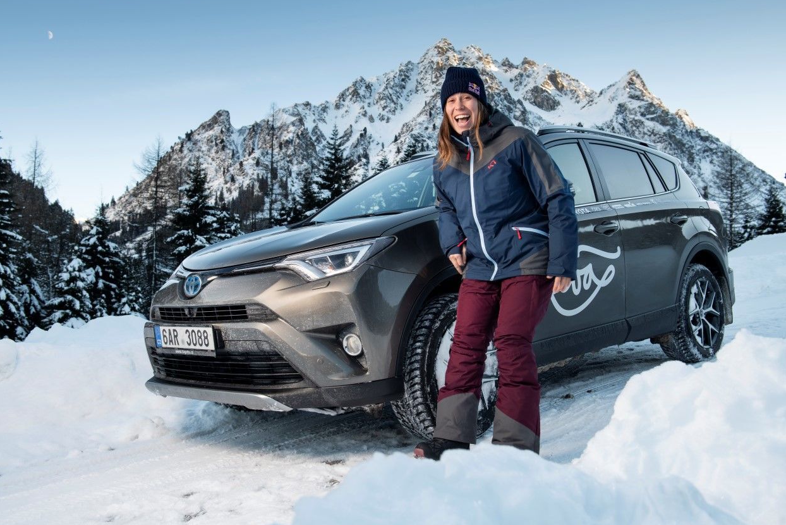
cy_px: 263
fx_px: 786
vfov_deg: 36.9
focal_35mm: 36
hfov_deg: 53.1
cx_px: 382
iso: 160
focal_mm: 35
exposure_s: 1/160
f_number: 6.3
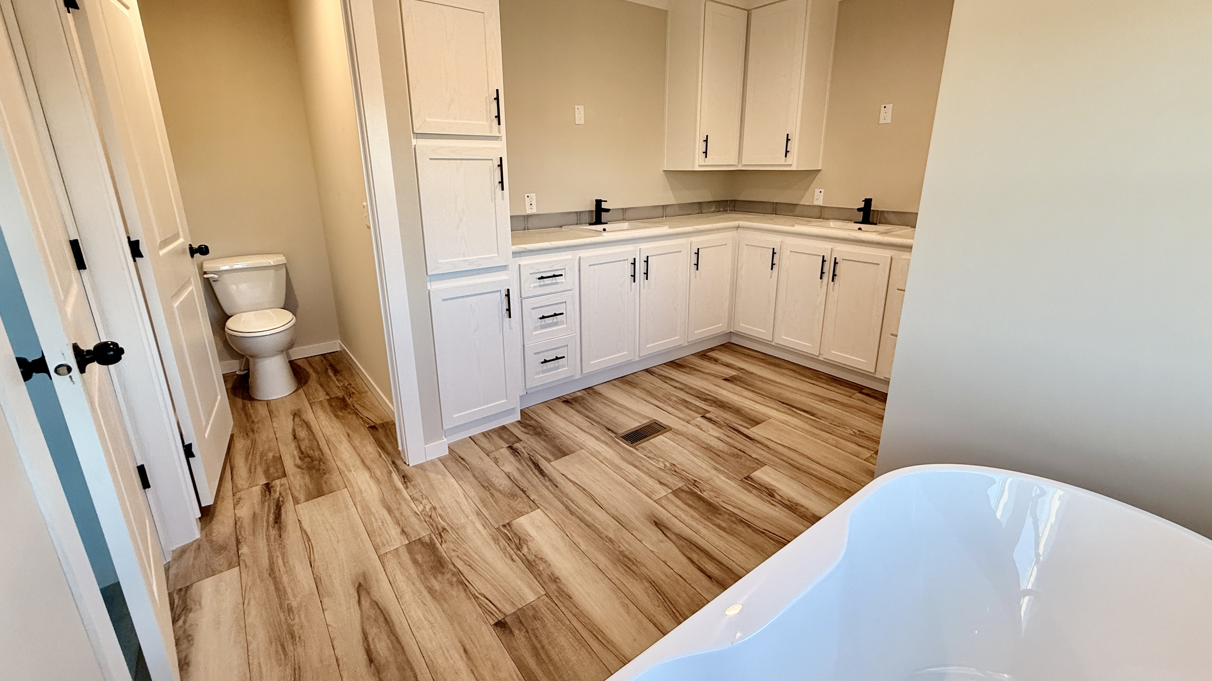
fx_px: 514
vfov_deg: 66.9
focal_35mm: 16
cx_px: 608
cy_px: 308
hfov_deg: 99.4
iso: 160
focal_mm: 2.22
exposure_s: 1/120
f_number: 2.2
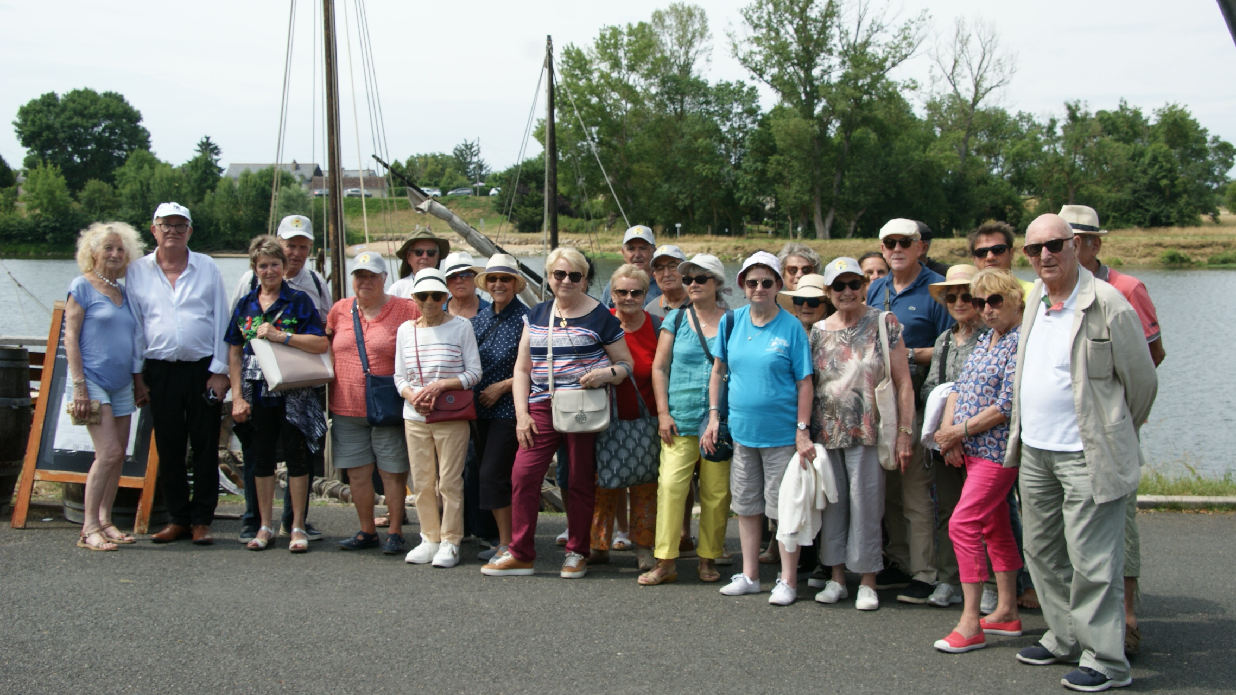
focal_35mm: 41
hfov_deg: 49.4
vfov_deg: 29.0
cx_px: 617
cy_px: 320
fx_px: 1344
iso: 100
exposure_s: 1/160
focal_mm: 26
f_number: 9
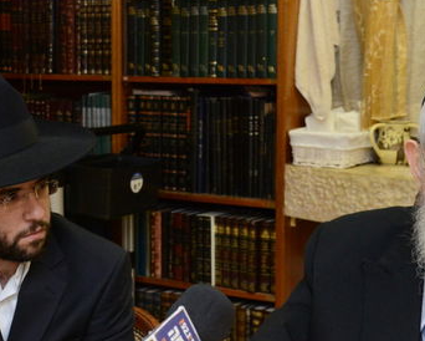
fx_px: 1133
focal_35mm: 90
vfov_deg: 17.1
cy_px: 131
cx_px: 72
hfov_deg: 20.9
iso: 3200
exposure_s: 1/80
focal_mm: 32
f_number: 5.6
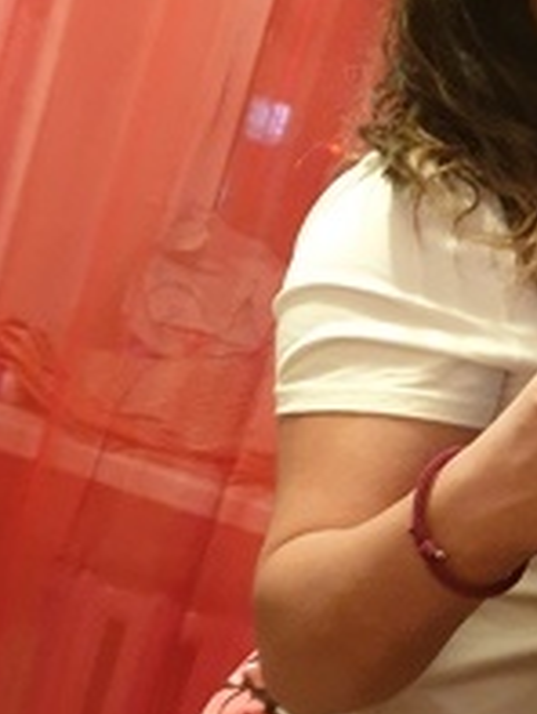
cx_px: 664
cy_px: 468
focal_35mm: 79
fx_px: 1632
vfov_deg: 24.6
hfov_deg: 17.7
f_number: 1.5
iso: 500
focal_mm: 4.3
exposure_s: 1/10
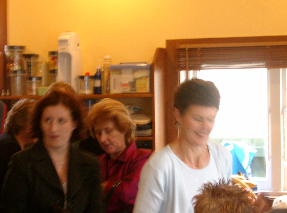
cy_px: 101
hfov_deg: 15.1
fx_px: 1083
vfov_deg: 11.3
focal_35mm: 131
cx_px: 123
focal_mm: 17.7
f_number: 4.2
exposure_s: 1/15
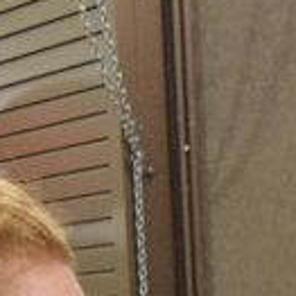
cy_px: 658
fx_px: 2477
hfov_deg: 6.4
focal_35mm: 256
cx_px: 786
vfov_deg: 6.6
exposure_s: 1/50
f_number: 3.8
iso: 3200
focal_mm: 22
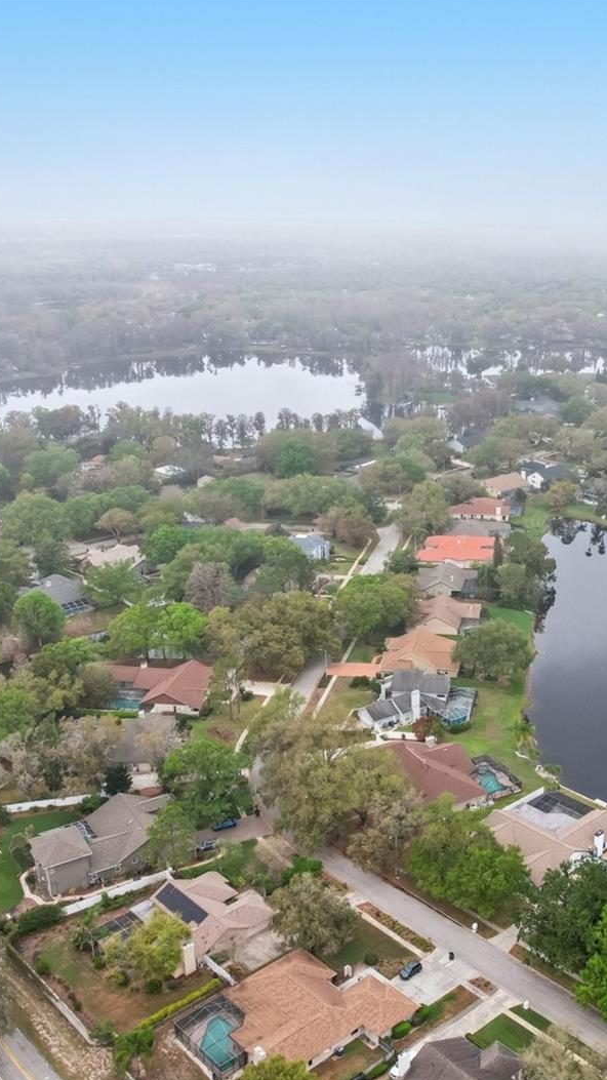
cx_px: 478
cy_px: 541
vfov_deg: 56.6
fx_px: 1002
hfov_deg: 32.8
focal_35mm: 35
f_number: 2.8
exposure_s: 1/800
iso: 130
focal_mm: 8.4
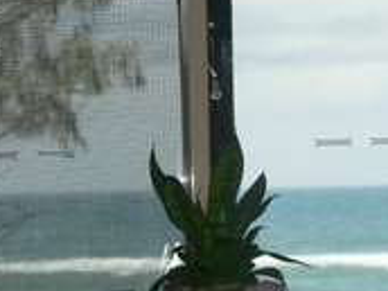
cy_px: 235
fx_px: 3094
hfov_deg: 7.1
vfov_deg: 5.4
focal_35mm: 276
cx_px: 399
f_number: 3.6
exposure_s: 1/800
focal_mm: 19.9
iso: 100
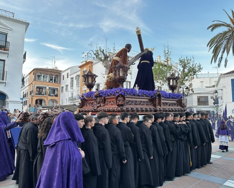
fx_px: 180
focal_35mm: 26
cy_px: 96
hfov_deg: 65.9
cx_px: 125
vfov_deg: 54.9
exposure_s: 1/128
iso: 80
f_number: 1.78
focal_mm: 6.86
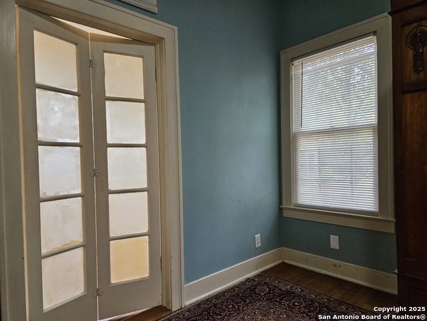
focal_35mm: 23
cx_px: 214
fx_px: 284
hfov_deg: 73.9
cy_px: 160
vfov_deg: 58.9
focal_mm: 5.4
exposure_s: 1/120
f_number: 1.8
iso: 320
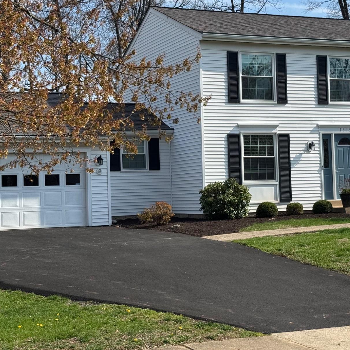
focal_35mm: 72
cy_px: 155
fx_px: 824
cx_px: 199
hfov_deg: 24.0
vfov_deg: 24.0
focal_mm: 6.76
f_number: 1.78
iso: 64
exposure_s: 1/3425
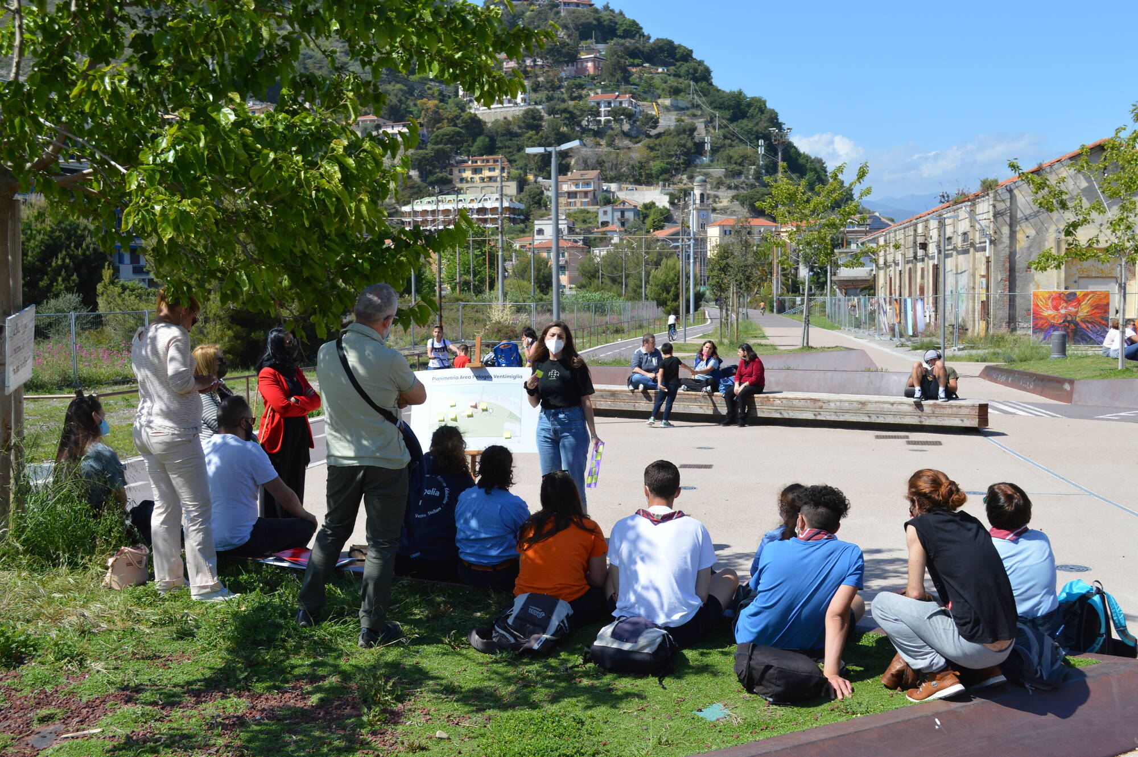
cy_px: 378
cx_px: 569
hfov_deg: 49.6
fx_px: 1232
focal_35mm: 39
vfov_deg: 34.2
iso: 100
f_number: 8
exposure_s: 1/250
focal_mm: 26
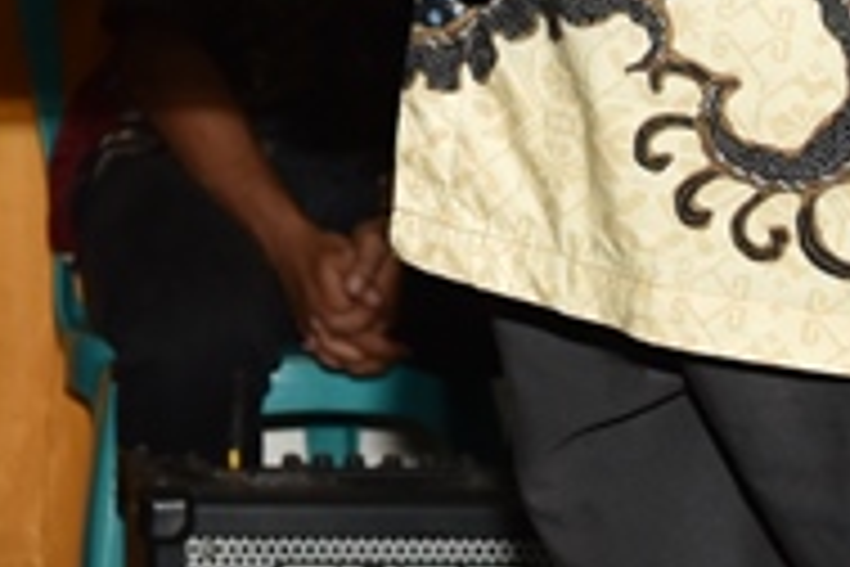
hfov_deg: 11.8
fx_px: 3966
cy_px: -819
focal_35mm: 168
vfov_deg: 7.6
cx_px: -297
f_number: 6.3
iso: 500
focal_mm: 31
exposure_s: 1/60
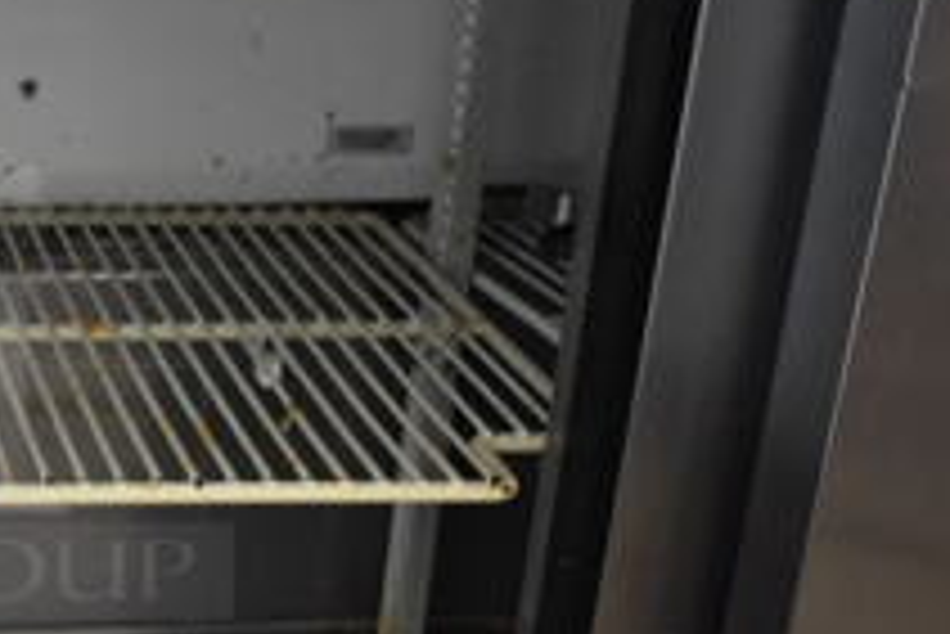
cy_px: 382
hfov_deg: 23.2
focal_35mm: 78
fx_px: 2060
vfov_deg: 17.5
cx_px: -266
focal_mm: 18
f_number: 3.5
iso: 1400
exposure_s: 1/30
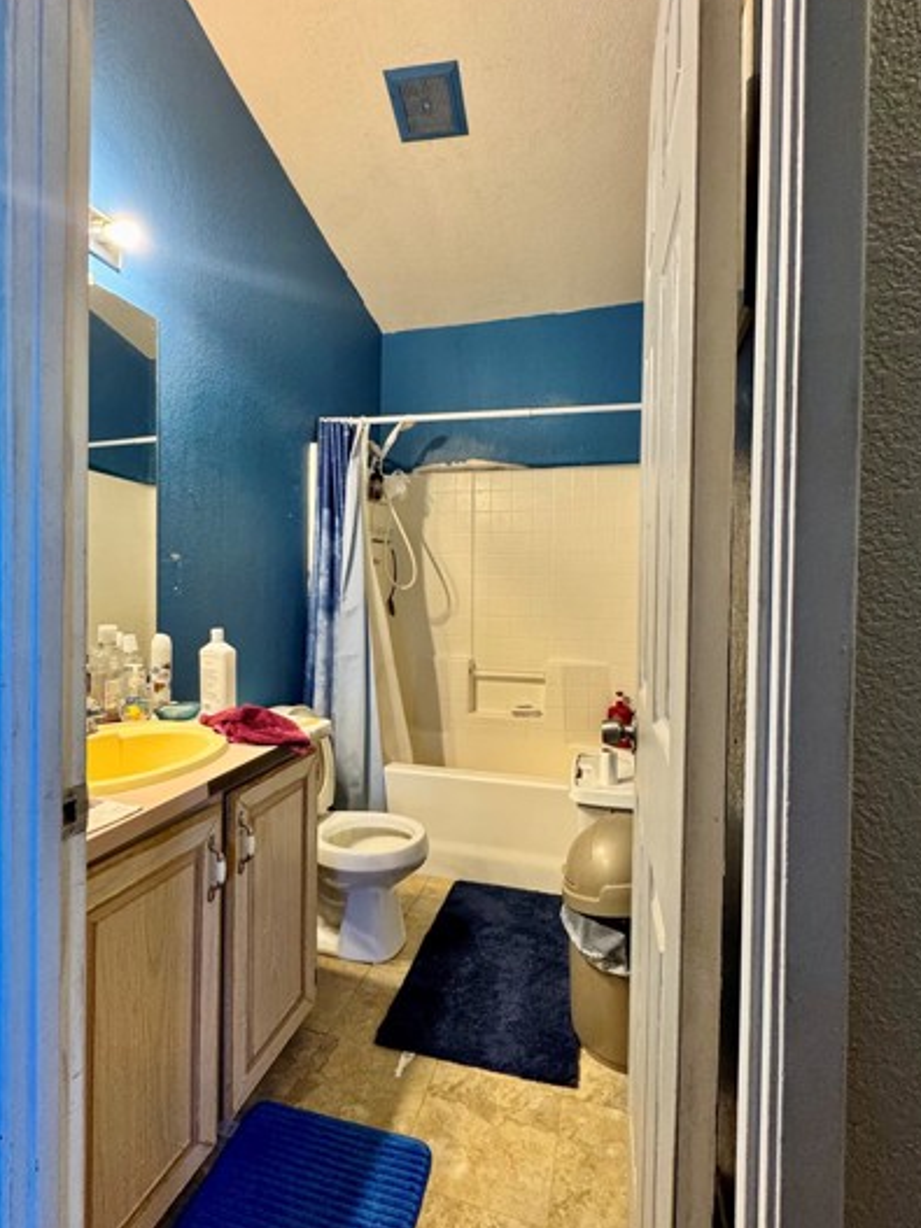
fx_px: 603
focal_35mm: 17
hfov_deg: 74.6
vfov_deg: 91.0
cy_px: 599
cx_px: 431
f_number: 2.2
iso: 500
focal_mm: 2.22
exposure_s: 1/60
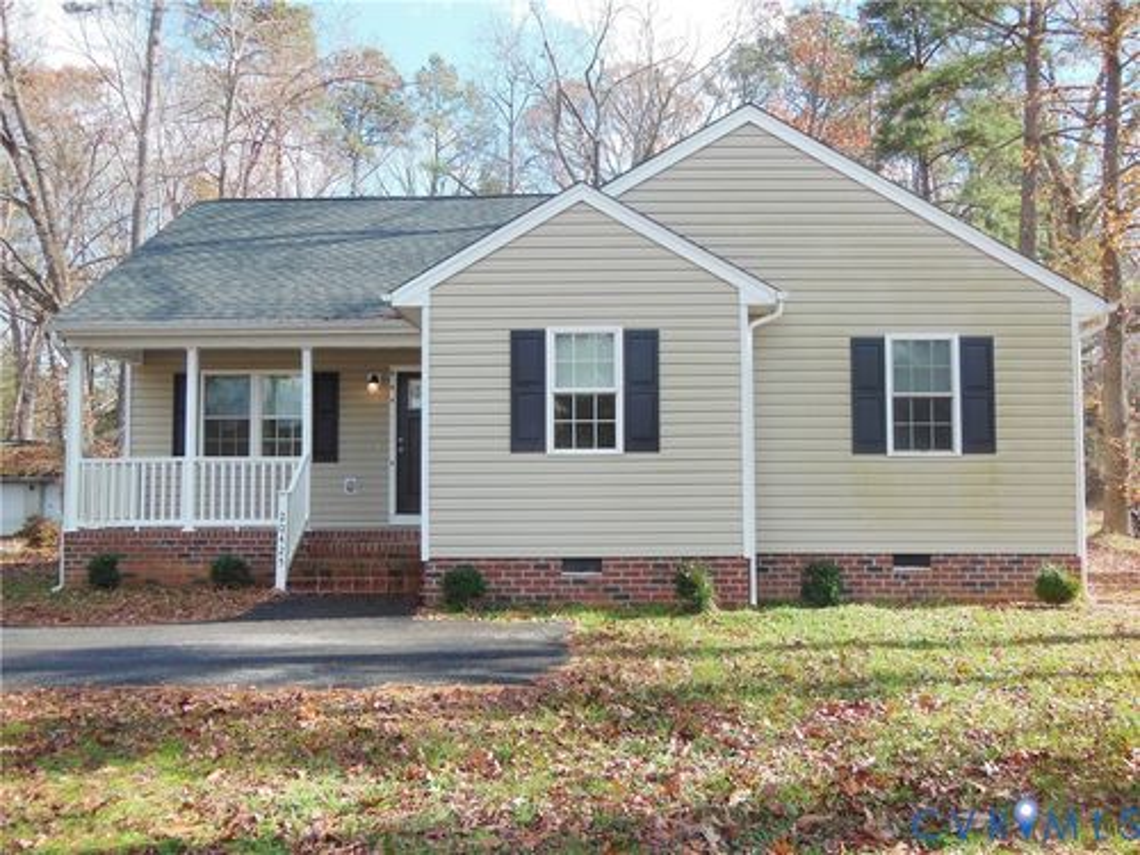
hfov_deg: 54.0
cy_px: 428
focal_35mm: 34
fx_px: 1120
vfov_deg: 41.8
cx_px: 570
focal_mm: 6
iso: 125
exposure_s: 1/320
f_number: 3.9
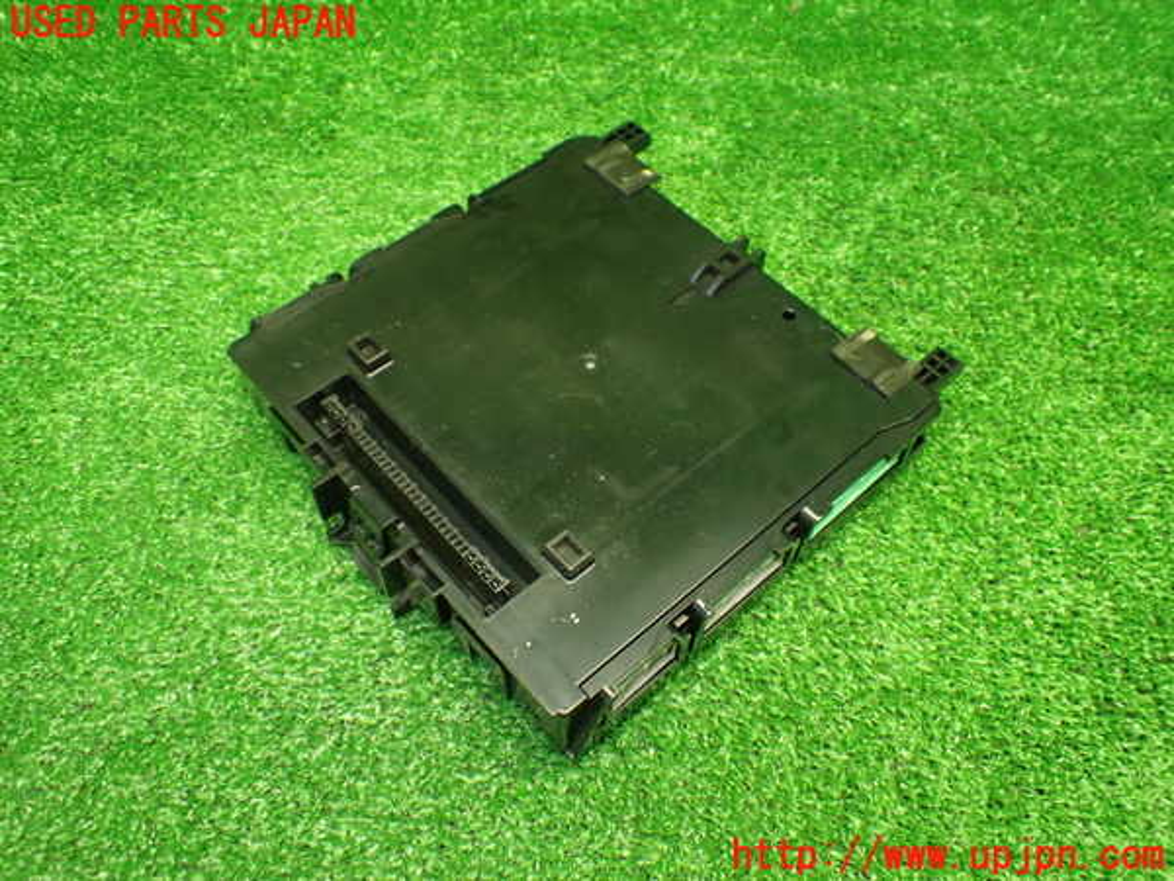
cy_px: 440
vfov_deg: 46.8
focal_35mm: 30
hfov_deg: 60.0
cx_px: 587
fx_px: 1017
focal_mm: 5.4
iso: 800
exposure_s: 1/100
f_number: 2.3
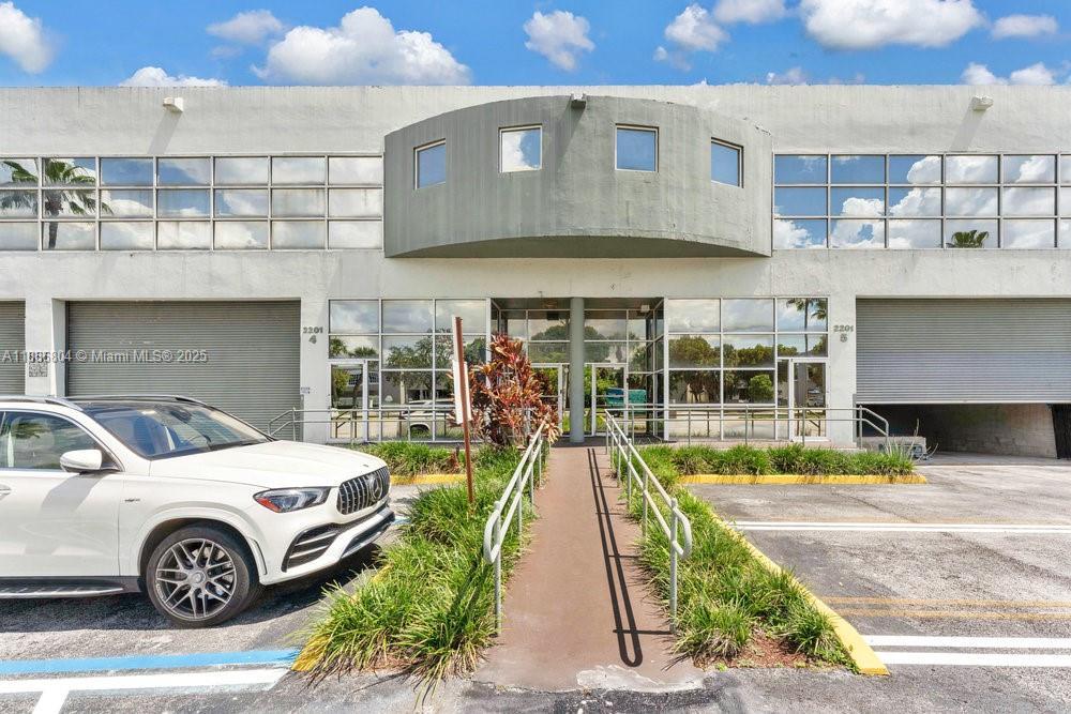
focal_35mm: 14
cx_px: 536
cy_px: 357
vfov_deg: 81.2
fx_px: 417
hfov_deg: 104.2
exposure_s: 1/160
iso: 100
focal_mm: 14
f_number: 10
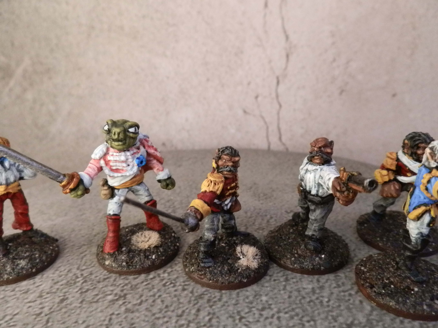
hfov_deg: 63.4
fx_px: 354
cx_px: 219
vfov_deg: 49.7
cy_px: 164
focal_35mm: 28
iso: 400
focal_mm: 5
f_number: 3.1
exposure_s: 1/125
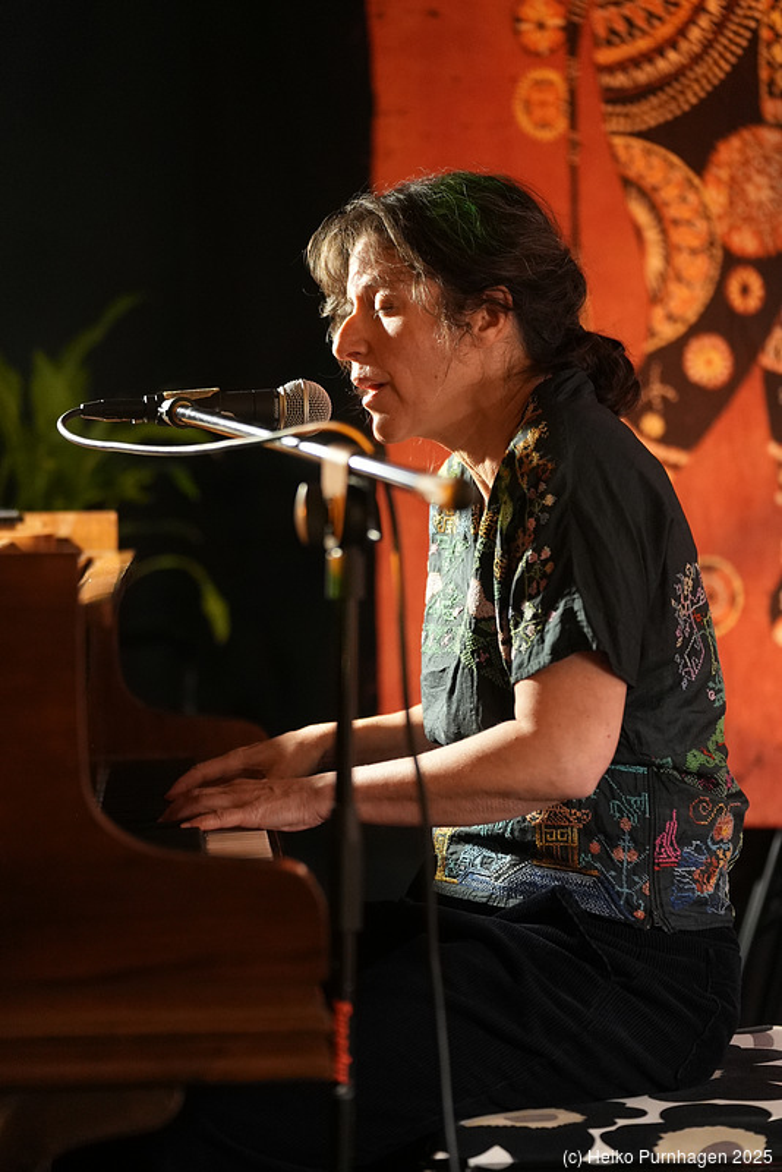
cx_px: 391
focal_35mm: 111
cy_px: 586
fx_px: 3613
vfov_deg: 18.4
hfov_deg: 12.4
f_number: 2.8
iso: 6400
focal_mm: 111
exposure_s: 1/50
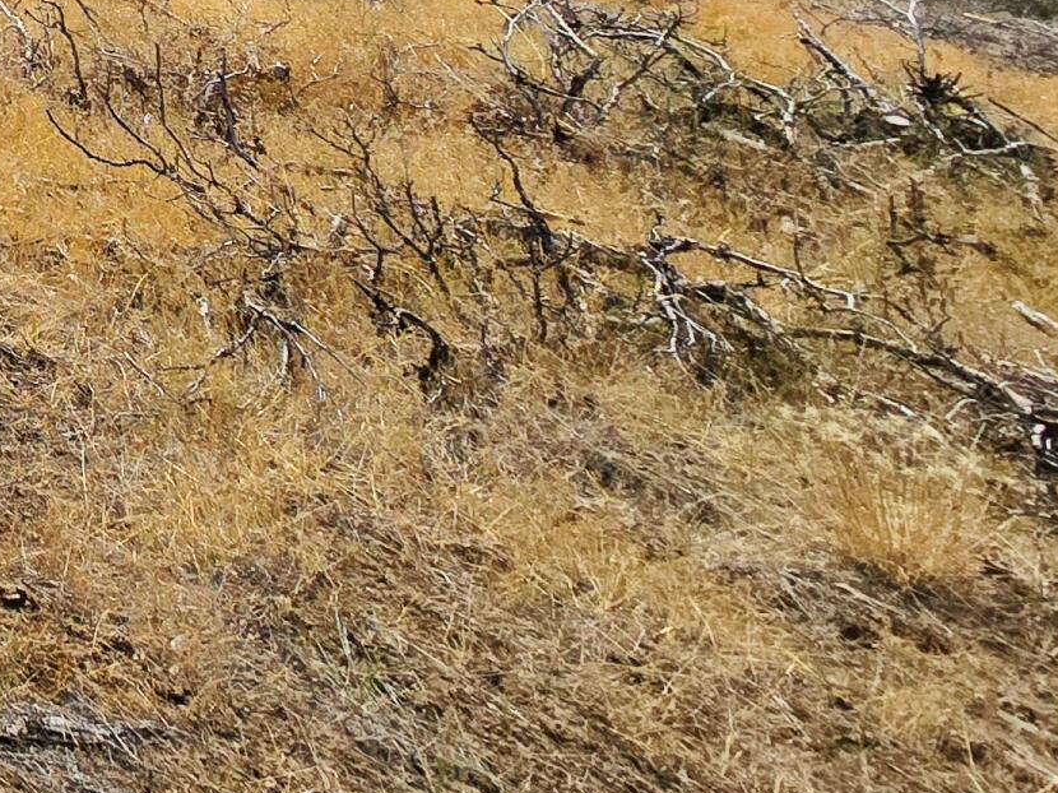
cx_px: -812
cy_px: -530
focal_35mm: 47
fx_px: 1436
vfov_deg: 22.4
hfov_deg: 23.0
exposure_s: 1/5000
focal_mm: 2.2
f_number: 2.2
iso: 50
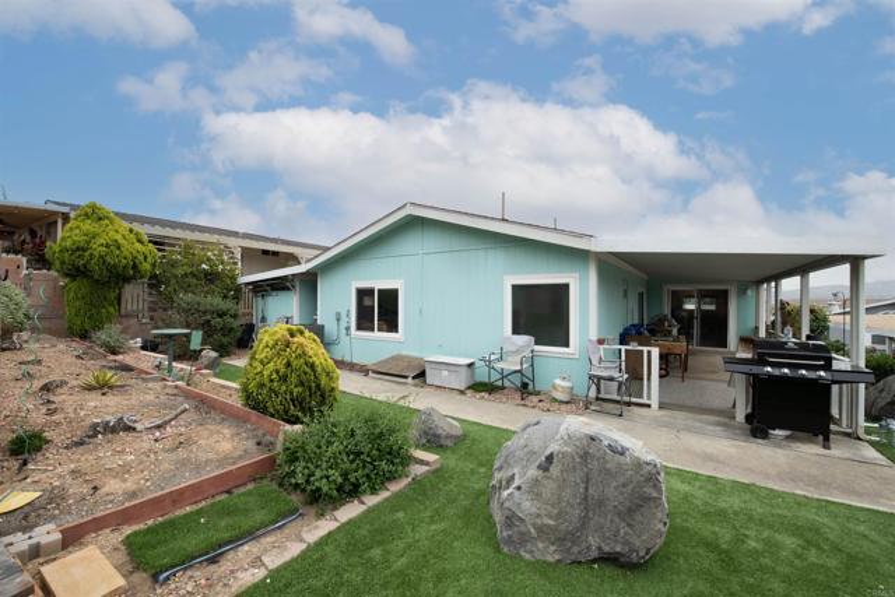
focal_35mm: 14
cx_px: 448
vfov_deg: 81.2
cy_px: 298
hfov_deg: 104.2
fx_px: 348
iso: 320
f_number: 8
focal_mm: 14
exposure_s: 1/250
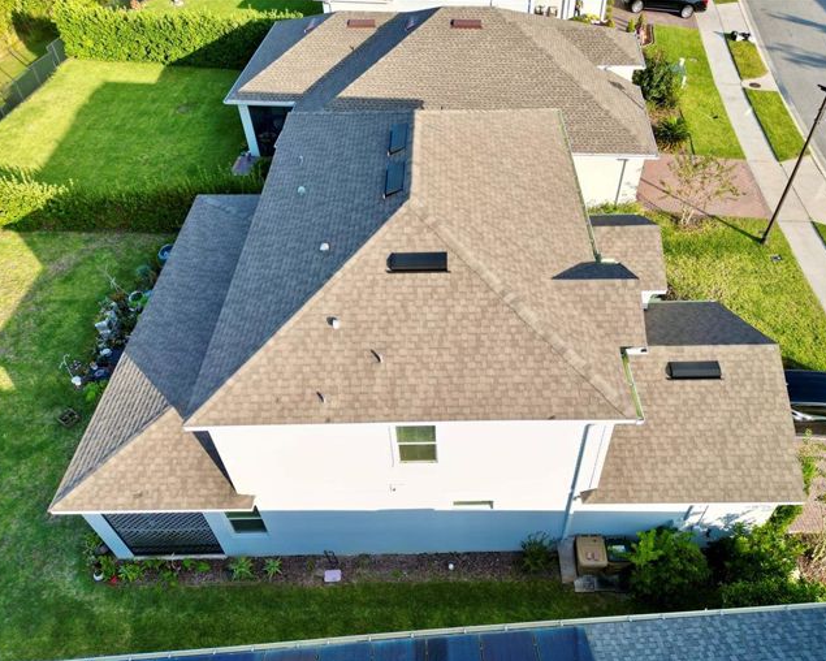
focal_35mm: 26
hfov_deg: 65.9
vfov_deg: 54.9
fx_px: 636
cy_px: 342
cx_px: 449
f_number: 1.7
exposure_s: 1/1250
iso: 110
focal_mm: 6.72
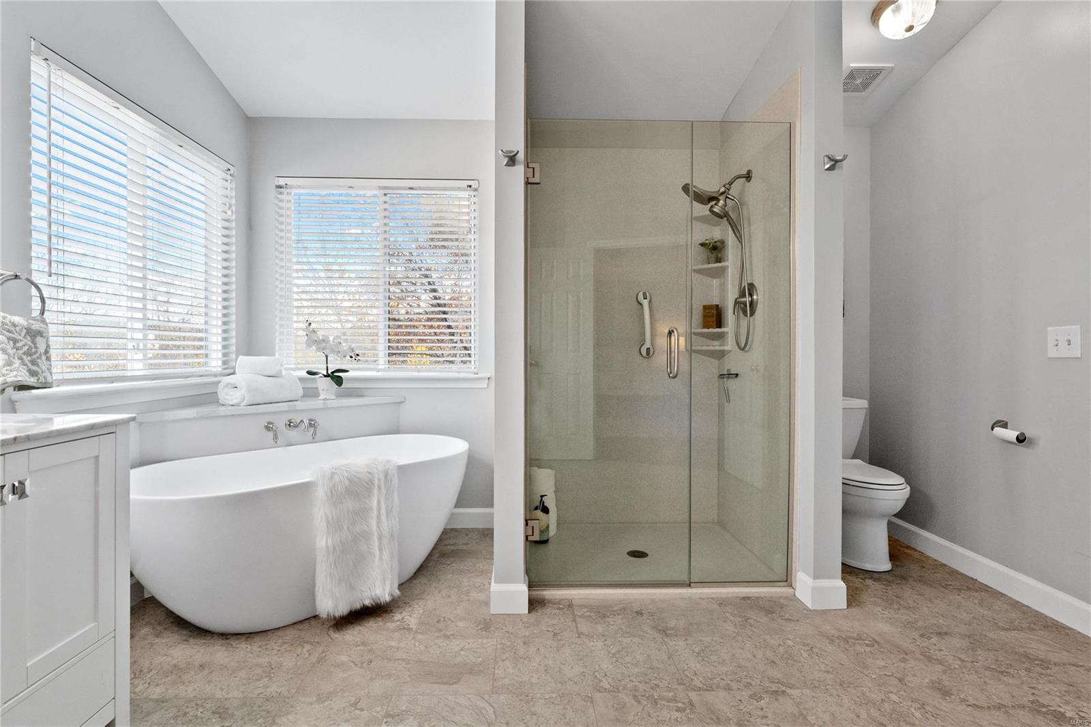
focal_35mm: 16
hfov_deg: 96.7
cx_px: 546
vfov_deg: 73.7
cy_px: 364
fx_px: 485
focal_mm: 8
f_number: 8
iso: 400
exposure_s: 1/15
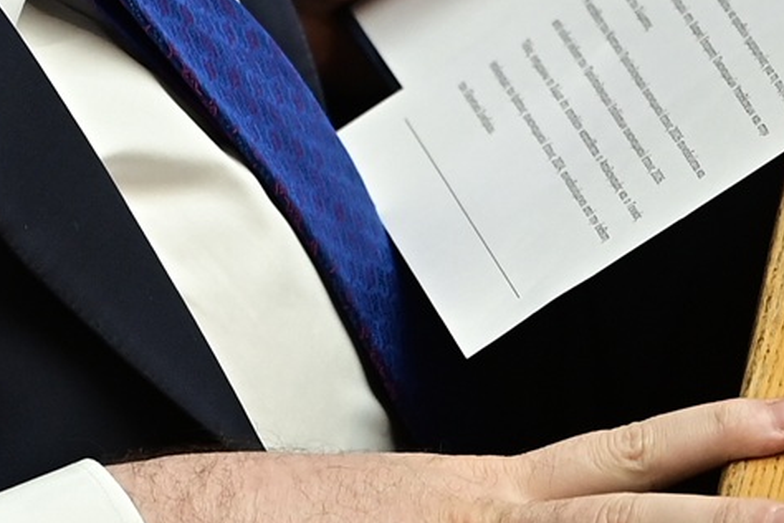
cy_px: 35
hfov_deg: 2.3
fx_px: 19141
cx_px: 1131
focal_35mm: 879
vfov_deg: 1.6
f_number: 3.5
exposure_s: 1/320
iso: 800
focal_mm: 200
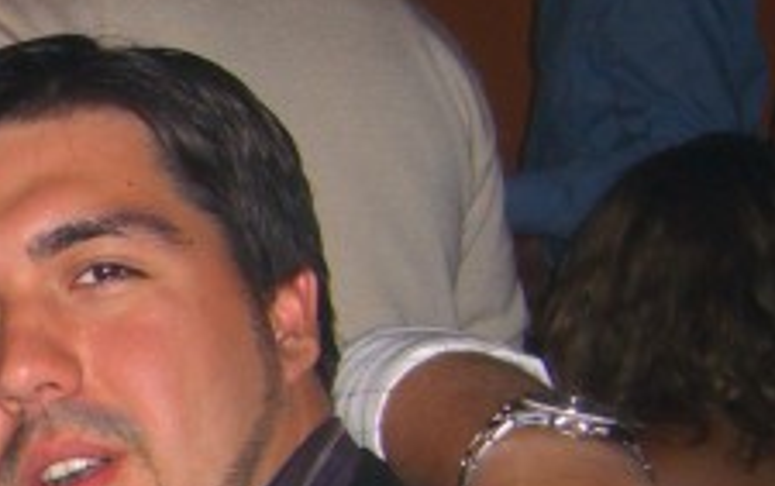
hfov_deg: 13.4
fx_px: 3023
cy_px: 662
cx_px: -534
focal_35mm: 143
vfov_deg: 9.0
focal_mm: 7.9
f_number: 2.8
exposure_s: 1/60
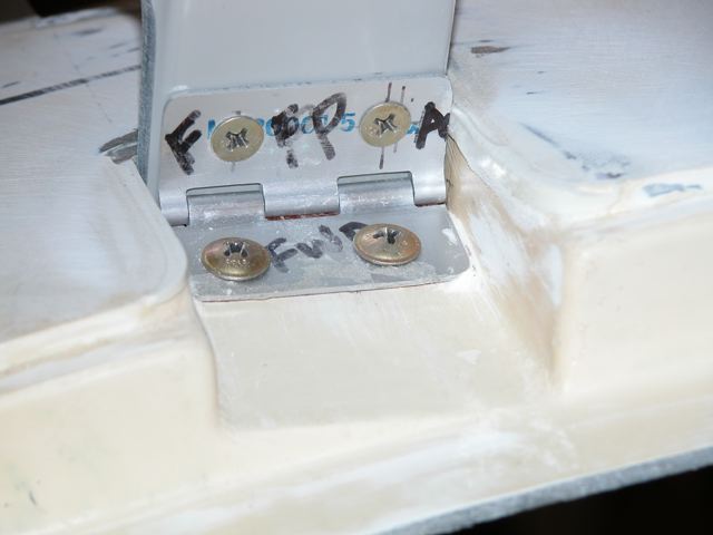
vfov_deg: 7.8
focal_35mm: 191
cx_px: 356
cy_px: 268
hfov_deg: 10.4
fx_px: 3934
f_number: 4
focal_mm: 48.5
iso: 100
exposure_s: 1/125
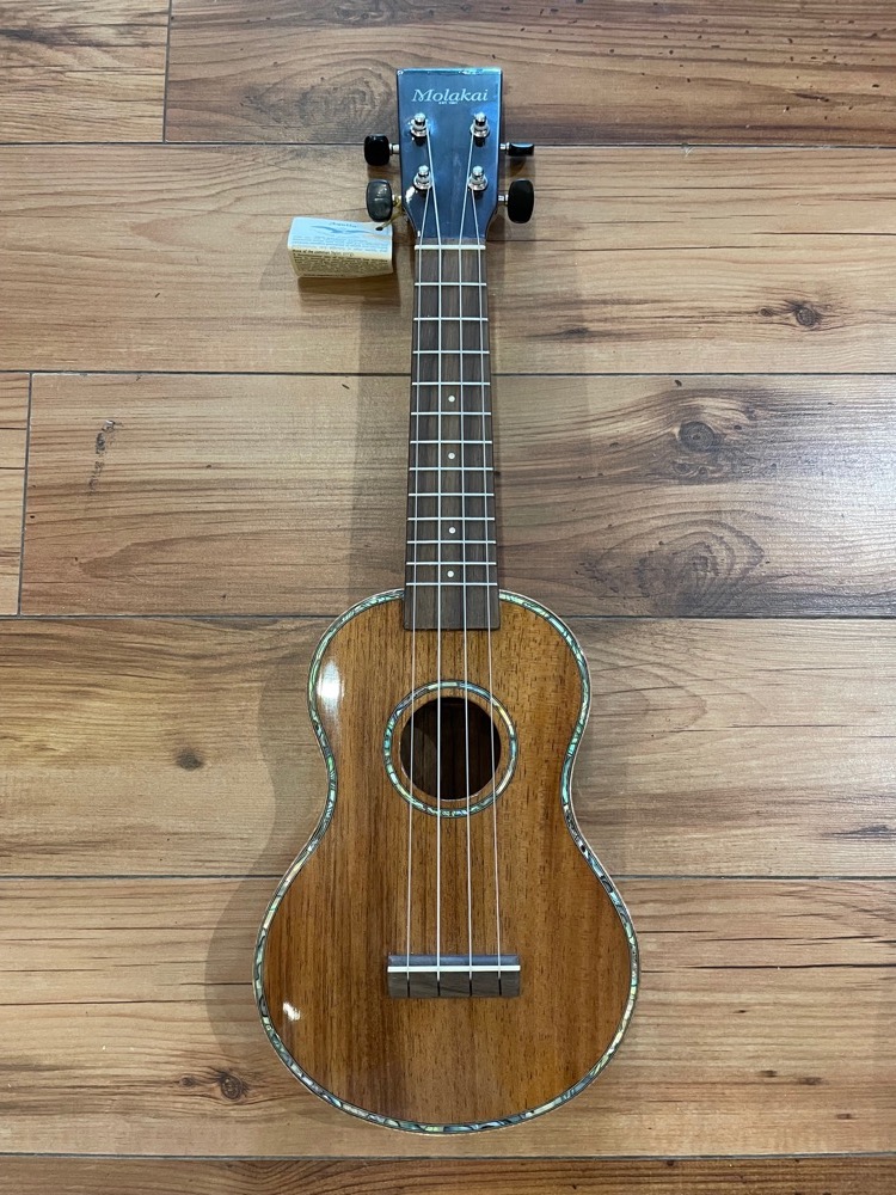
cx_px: 448
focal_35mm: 26
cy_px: 598
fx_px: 897
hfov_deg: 53.1
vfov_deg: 67.3
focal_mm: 4.2
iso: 400
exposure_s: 1/60
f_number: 1.6
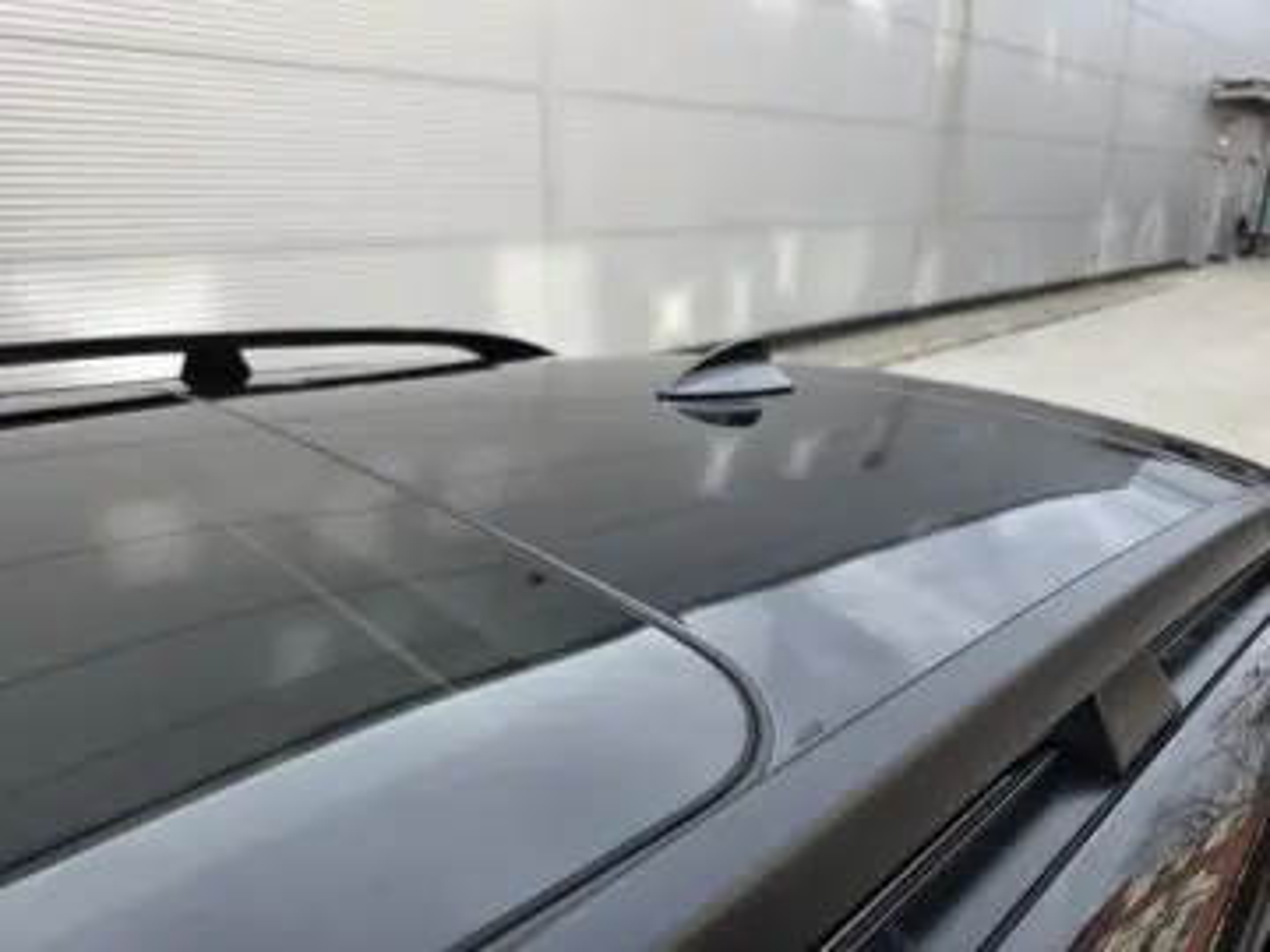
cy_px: 476
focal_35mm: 23
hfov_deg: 73.9
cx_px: 635
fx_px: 844
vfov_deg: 58.9
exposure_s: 1/359
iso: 50
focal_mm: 6.3
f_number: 1.7
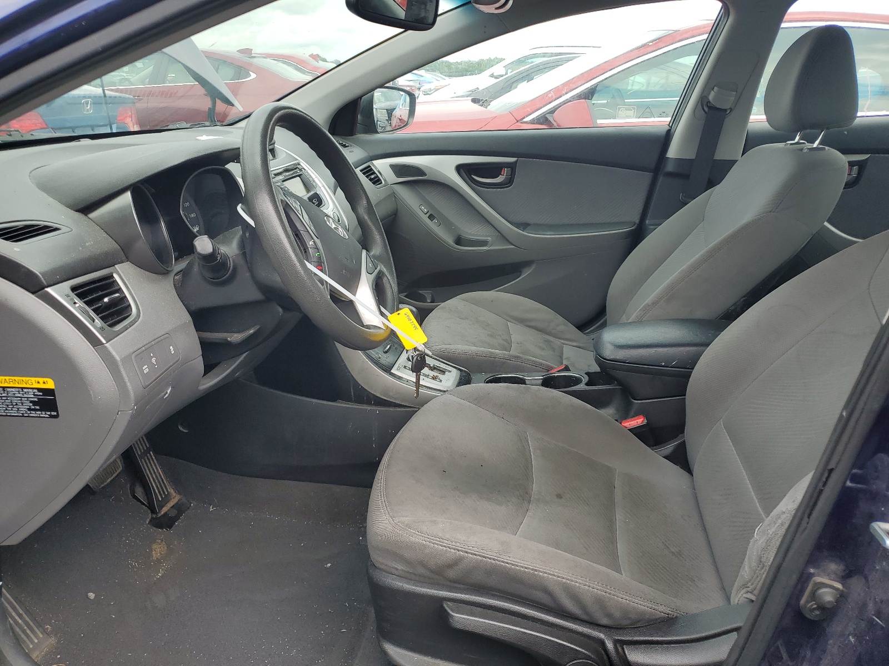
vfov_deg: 53.1
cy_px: 333
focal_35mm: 26
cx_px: 444
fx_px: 668
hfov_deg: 67.3
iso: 50
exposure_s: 1/667
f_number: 1.5
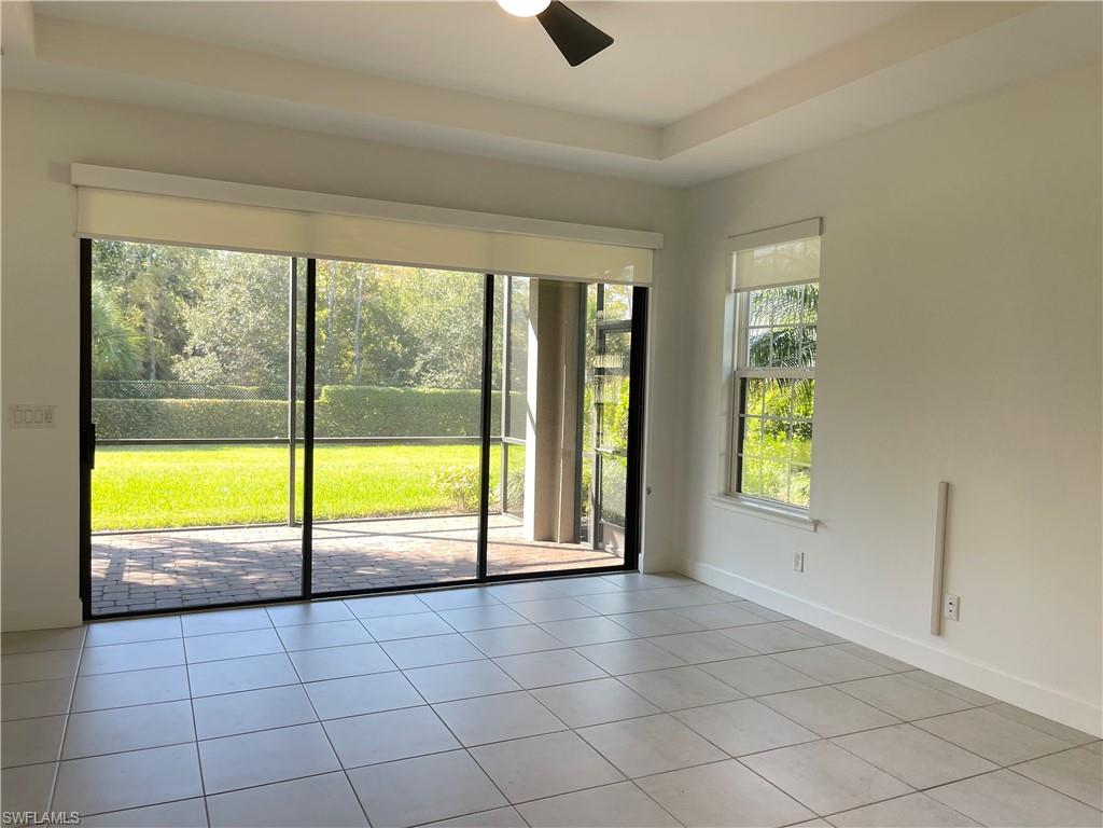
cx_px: 552
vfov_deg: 54.9
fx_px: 797
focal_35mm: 25
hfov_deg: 69.4
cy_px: 414
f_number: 1.6
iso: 80
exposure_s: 1/120
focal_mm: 5.1
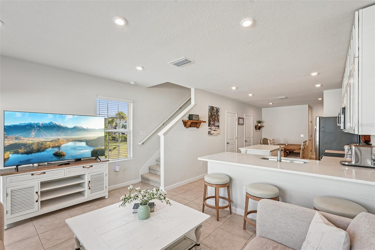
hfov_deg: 96.7
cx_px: 188
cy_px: 125
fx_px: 167
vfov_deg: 73.7
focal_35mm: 16
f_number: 8
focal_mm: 16
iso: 400
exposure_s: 1/50
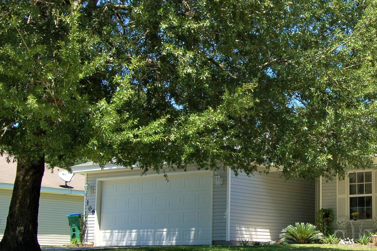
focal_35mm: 71
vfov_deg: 19.1
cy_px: 115
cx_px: 317
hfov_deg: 27.7
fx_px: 743
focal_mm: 26
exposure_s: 1/250
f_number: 10
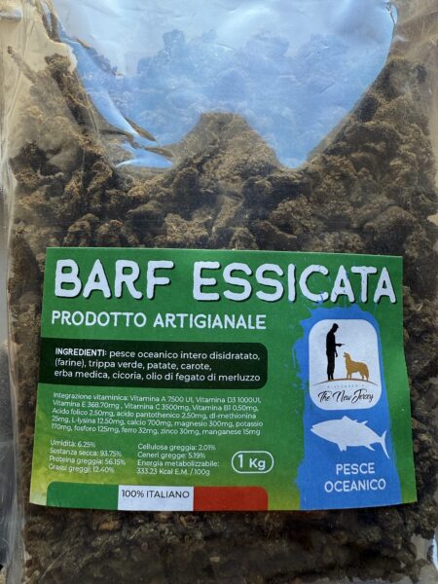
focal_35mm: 24
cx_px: 219
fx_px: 405
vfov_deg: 71.6
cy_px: 292
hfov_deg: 56.8
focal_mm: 2.22
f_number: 2.2
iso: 100
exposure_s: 1/99
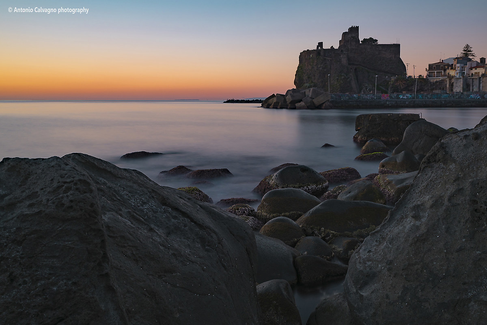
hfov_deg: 55.8
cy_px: 162
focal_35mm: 34
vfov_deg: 38.9
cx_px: 244
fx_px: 460
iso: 100
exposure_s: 39
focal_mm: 34
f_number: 13
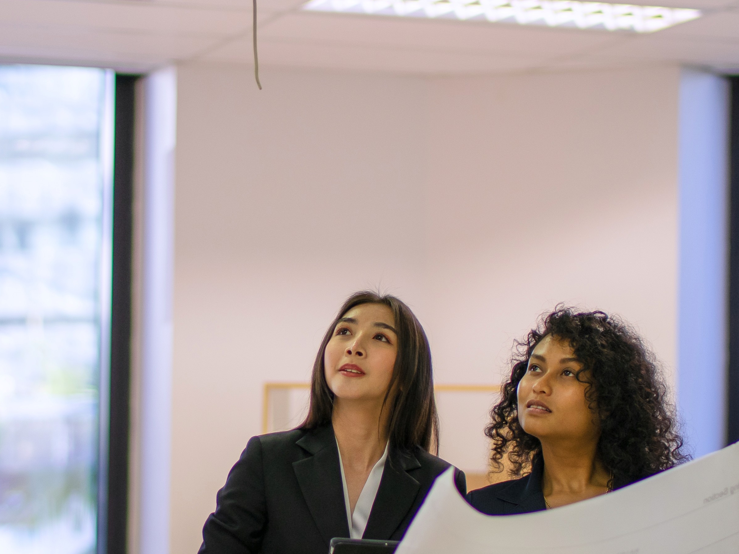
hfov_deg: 16.3
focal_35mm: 121
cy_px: 372
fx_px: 2583
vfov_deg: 12.2
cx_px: 294
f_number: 1.4
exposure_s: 1/400
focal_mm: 50
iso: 200
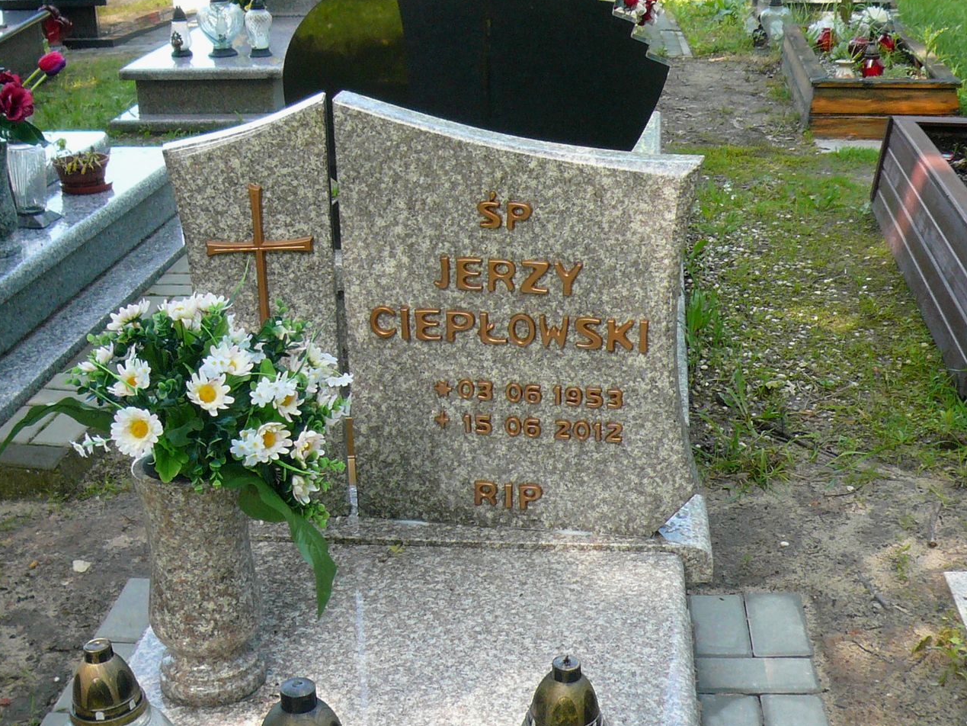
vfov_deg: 28.0
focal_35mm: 52
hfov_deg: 36.8
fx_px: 1453
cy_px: 359
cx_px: 491
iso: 100
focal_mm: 4.7
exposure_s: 1/160
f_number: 2.8
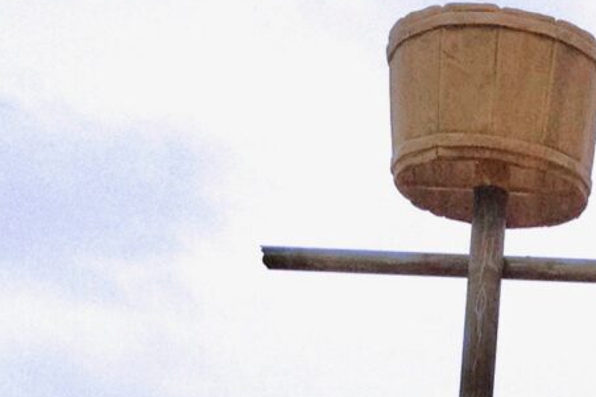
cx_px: 885
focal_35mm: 165
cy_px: 913
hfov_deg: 11.9
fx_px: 2731
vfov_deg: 7.8
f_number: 2.4
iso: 100
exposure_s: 1/120
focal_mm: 4.3
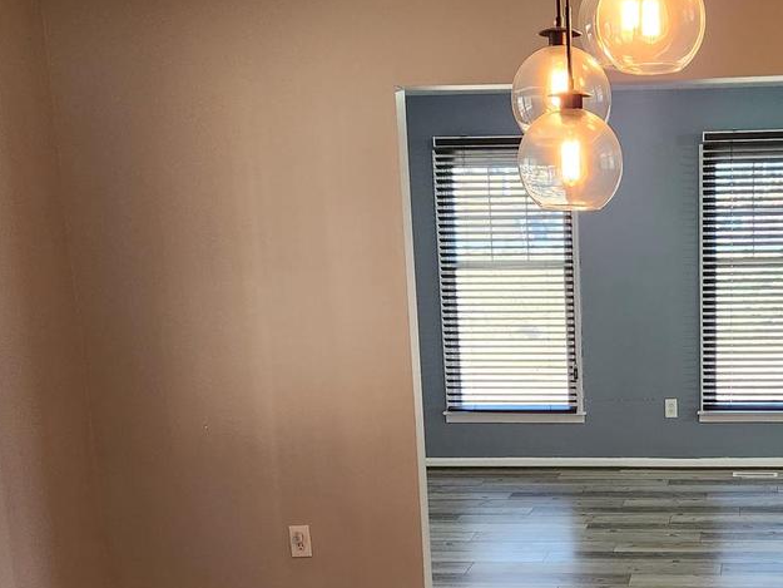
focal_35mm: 53
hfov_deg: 34.8
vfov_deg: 27.0
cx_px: 653
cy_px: 471
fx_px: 1199
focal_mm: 5.4
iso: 250
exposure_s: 1/120
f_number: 1.8
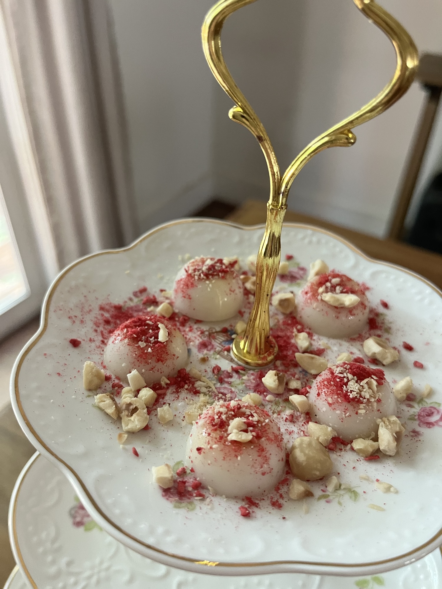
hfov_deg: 53.1
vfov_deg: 67.3
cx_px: 221
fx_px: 443
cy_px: 294
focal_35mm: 26
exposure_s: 1/60
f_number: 1.6
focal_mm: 5.1
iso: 400
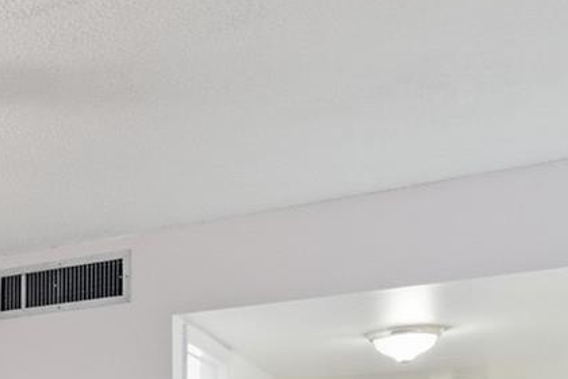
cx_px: -210
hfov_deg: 26.7
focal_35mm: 61
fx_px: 962
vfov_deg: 19.8
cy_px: 535
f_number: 4
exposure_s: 1/160
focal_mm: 16
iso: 3200
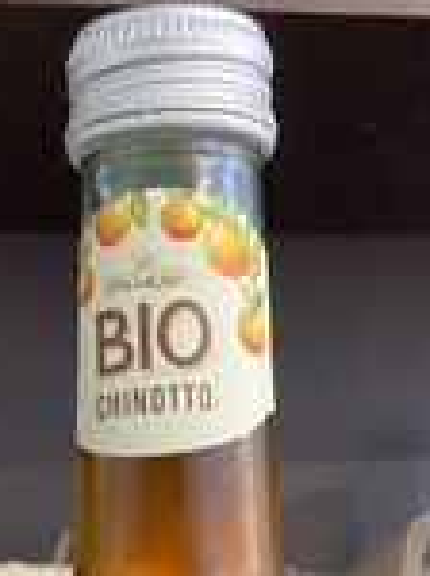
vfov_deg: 22.9
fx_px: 1229
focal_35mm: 74
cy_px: 787
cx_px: 100
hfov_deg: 19.7
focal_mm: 4.25
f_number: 1.8
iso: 400
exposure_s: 1/50
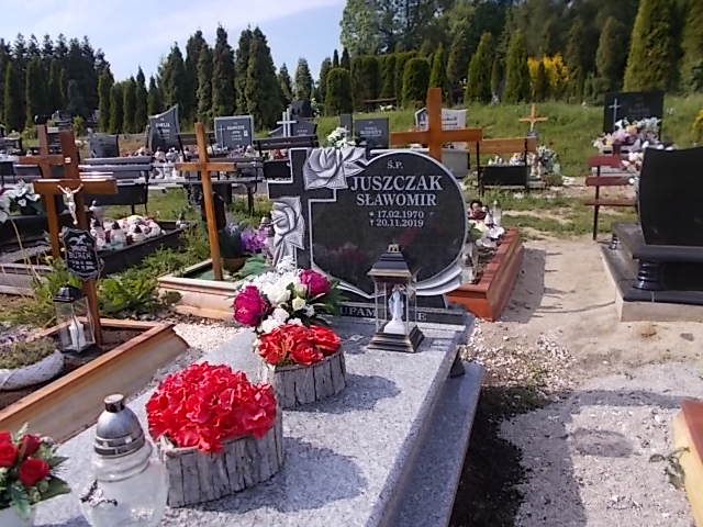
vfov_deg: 53.1
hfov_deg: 67.3
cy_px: 264
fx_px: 528
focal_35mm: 26
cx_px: 352
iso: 80
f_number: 8
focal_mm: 4.6
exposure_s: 1/160
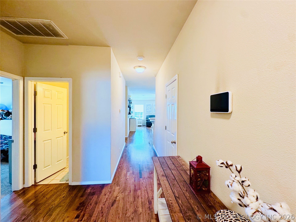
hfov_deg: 102.1
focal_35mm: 14
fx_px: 120
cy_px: 111
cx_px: 148
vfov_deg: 85.6
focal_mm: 2.22
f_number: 2.2
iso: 320
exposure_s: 1/120
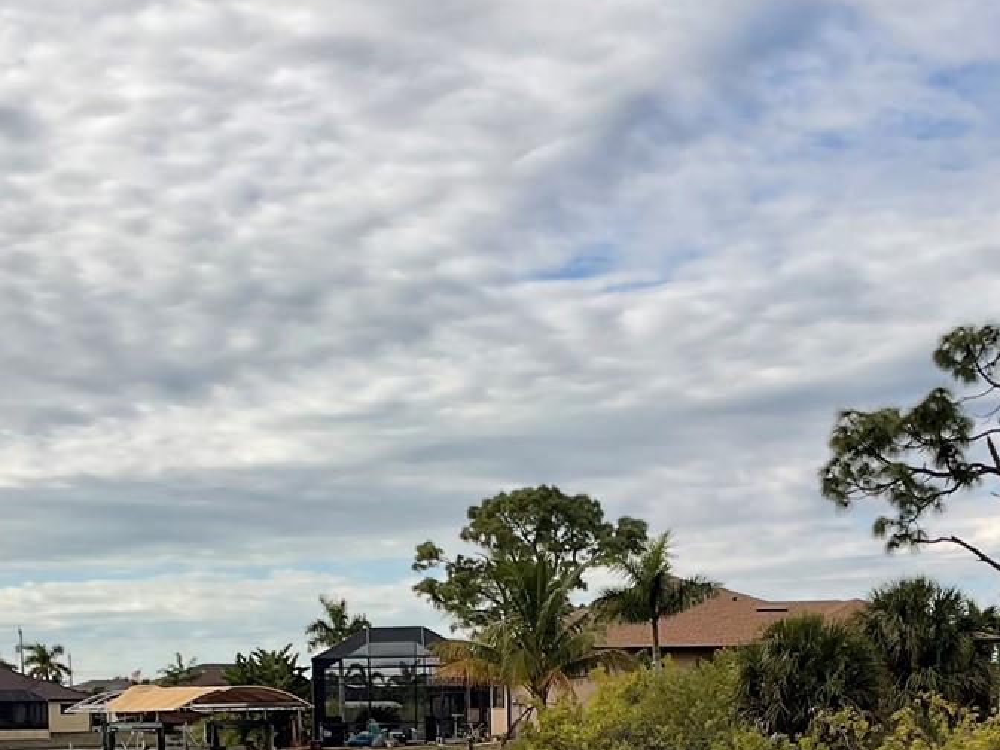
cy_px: 863
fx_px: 1993
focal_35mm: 69
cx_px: 512
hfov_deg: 28.2
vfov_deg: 20.2
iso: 16
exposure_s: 1/2058
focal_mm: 3
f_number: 1.8
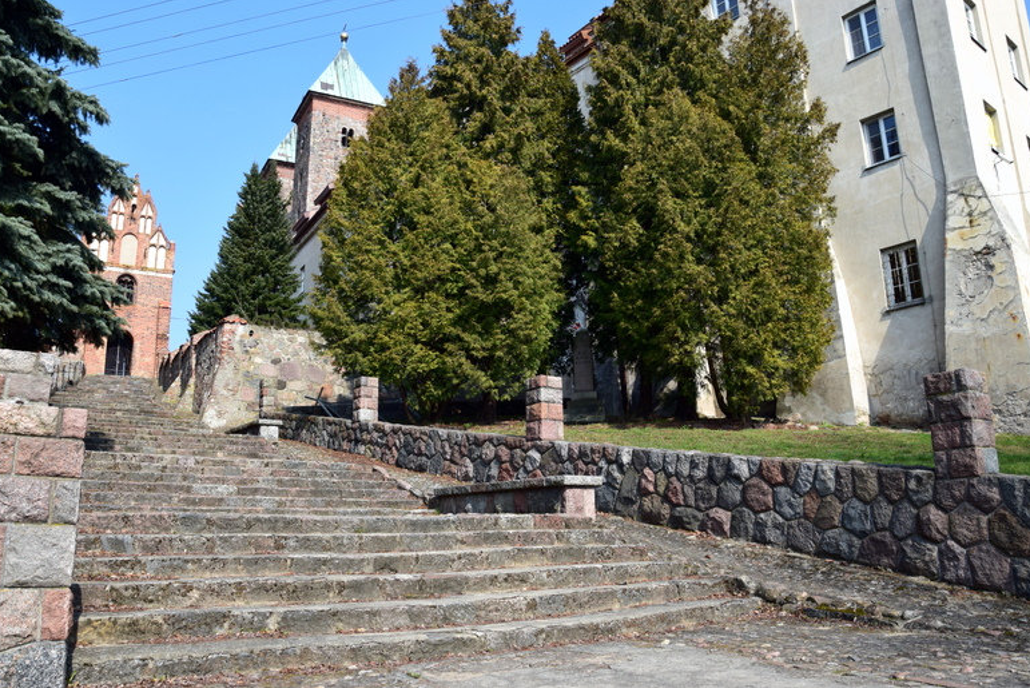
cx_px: 504
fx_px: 802
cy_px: 333
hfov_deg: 65.4
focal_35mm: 28
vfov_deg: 46.4
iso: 400
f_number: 11
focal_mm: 18
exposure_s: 1/320
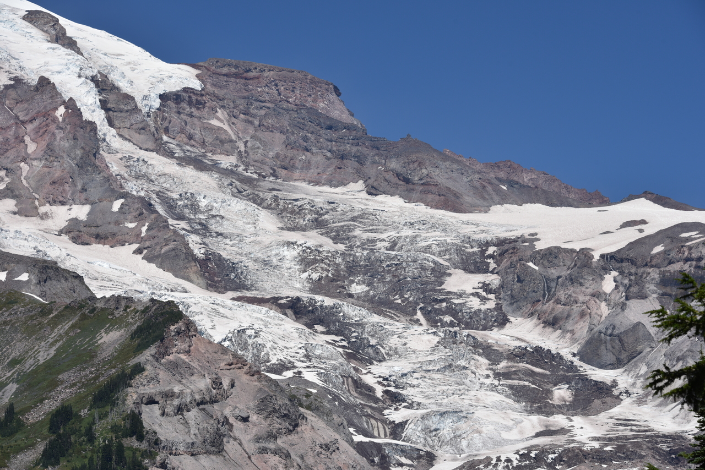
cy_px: 235
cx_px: 352
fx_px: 2194
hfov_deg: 18.3
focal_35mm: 112
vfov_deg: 12.2
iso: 100
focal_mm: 112
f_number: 10
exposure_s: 1/400
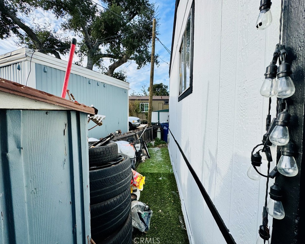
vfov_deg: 84.0
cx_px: 149
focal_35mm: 15
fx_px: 135
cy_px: 120
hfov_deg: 96.8
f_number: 2.2
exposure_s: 1/664
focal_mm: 2.22
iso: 50
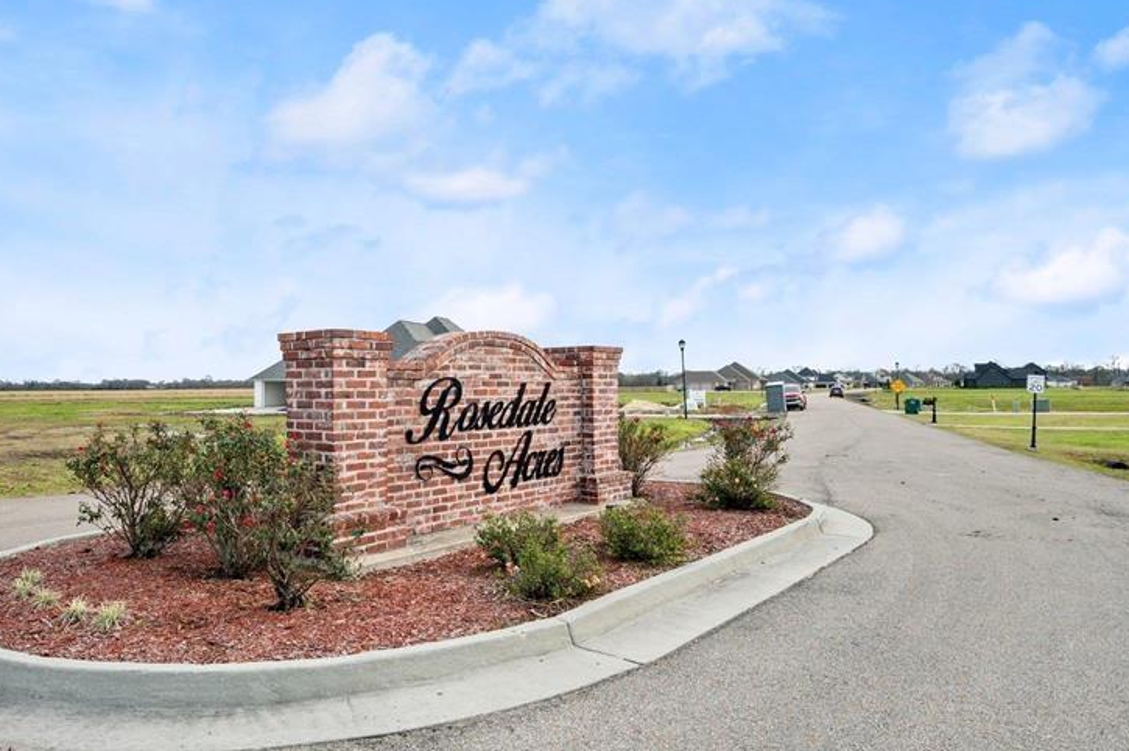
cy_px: 359
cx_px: 452
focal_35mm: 25
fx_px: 774
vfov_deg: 51.7
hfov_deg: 71.4
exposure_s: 1/400
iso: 320
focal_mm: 17.5
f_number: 10
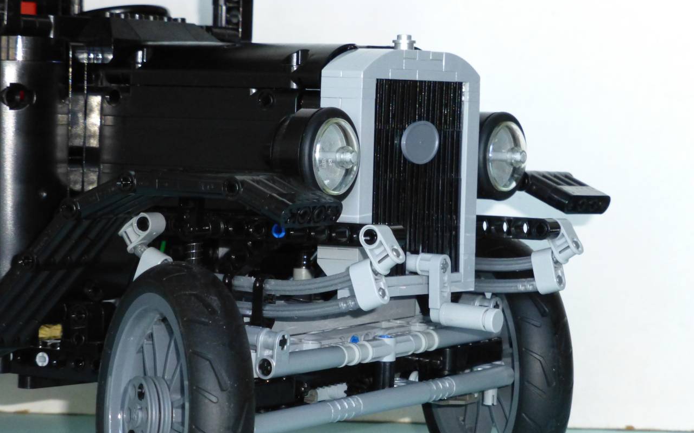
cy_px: 256
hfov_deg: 15.3
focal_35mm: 137
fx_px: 2591
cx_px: 347
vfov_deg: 9.6
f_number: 5.4
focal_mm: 23.1
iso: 800
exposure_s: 1/60
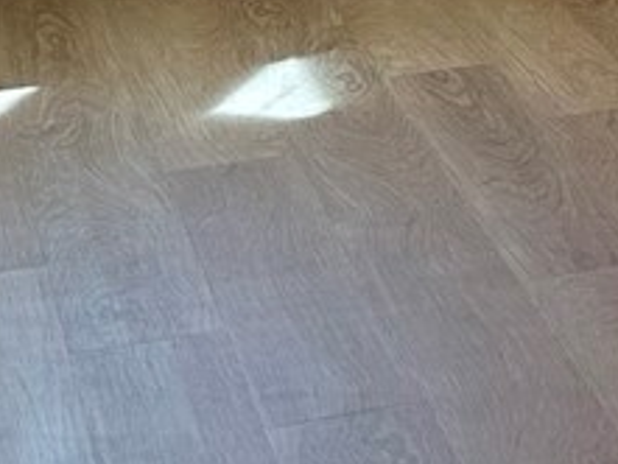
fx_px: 3108
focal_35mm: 174
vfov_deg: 7.8
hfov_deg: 9.1
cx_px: 1848
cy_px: -732
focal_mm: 6.86
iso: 64
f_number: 1.78
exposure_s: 1/153
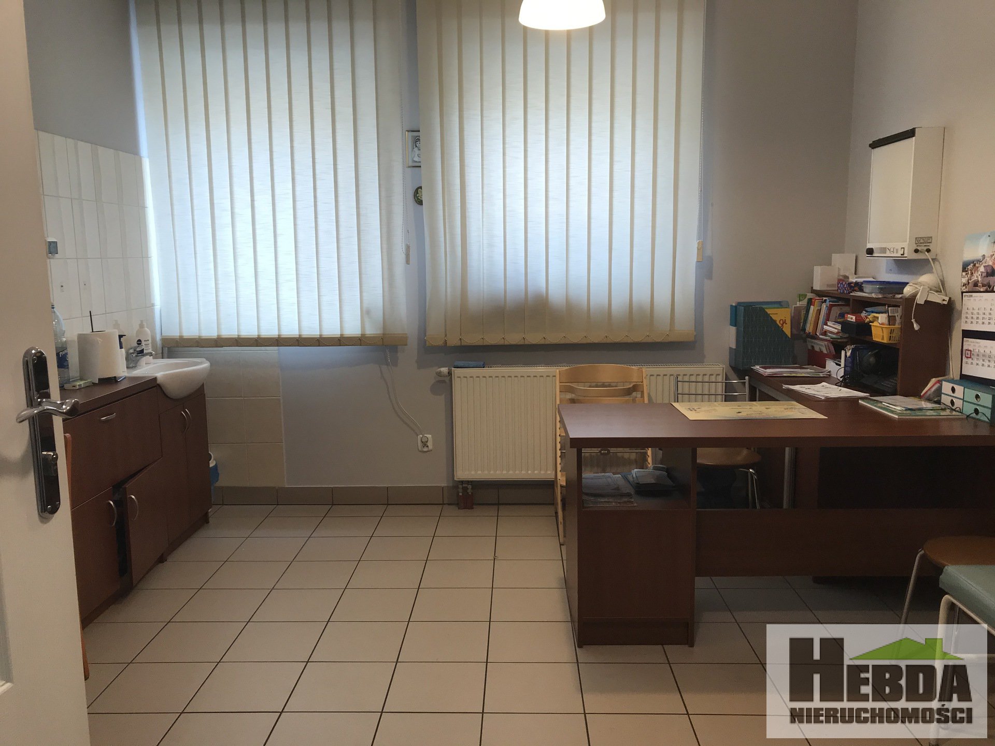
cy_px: 373
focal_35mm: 28
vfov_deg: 49.7
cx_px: 498
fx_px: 805
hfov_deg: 63.4
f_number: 1.8
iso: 32
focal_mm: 3.99
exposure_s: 1/50
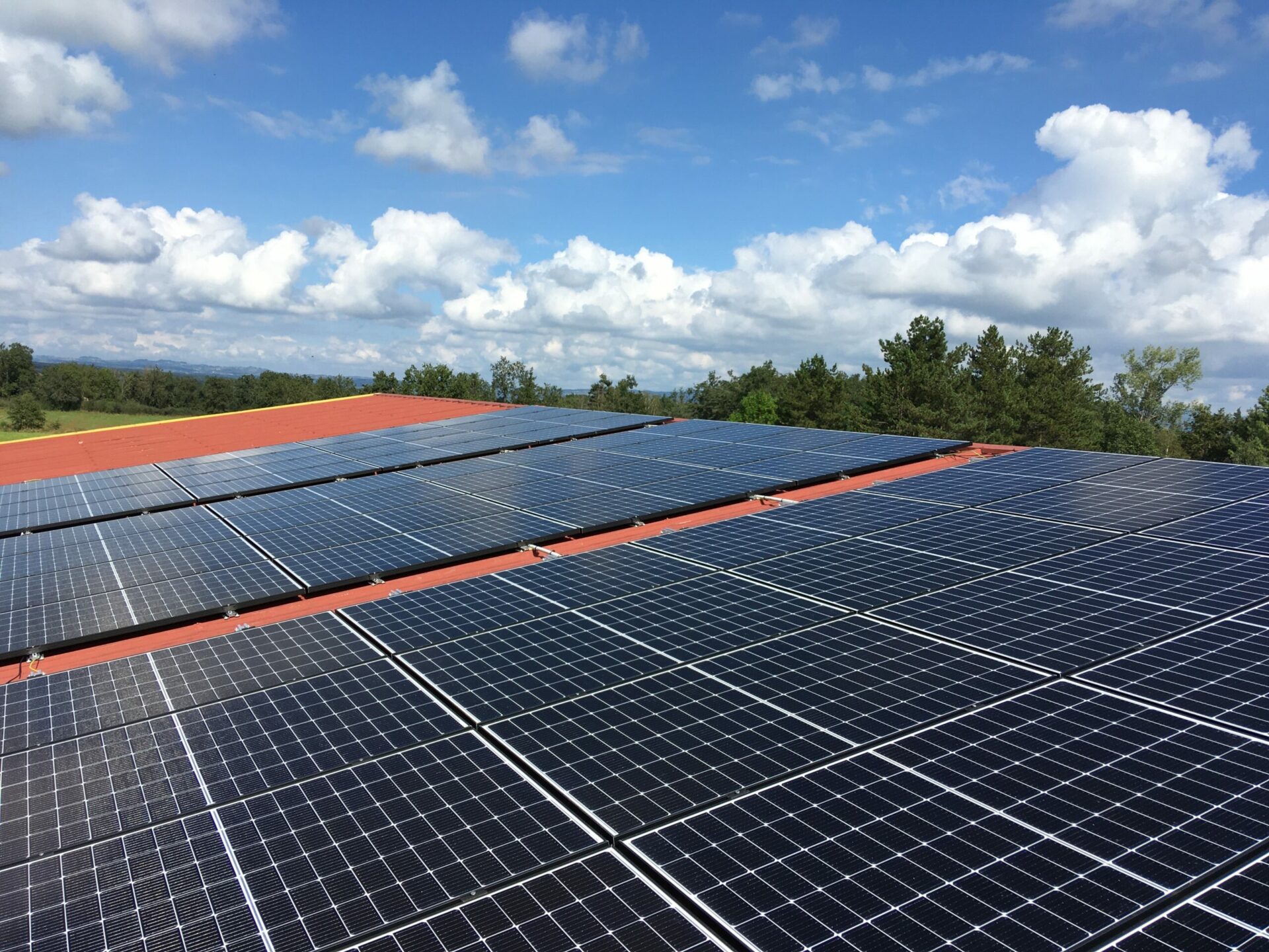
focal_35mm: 29
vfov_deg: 48.2
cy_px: 476
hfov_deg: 61.7
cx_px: 634
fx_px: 1063
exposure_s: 1/1876
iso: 25
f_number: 2.2
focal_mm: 4.15
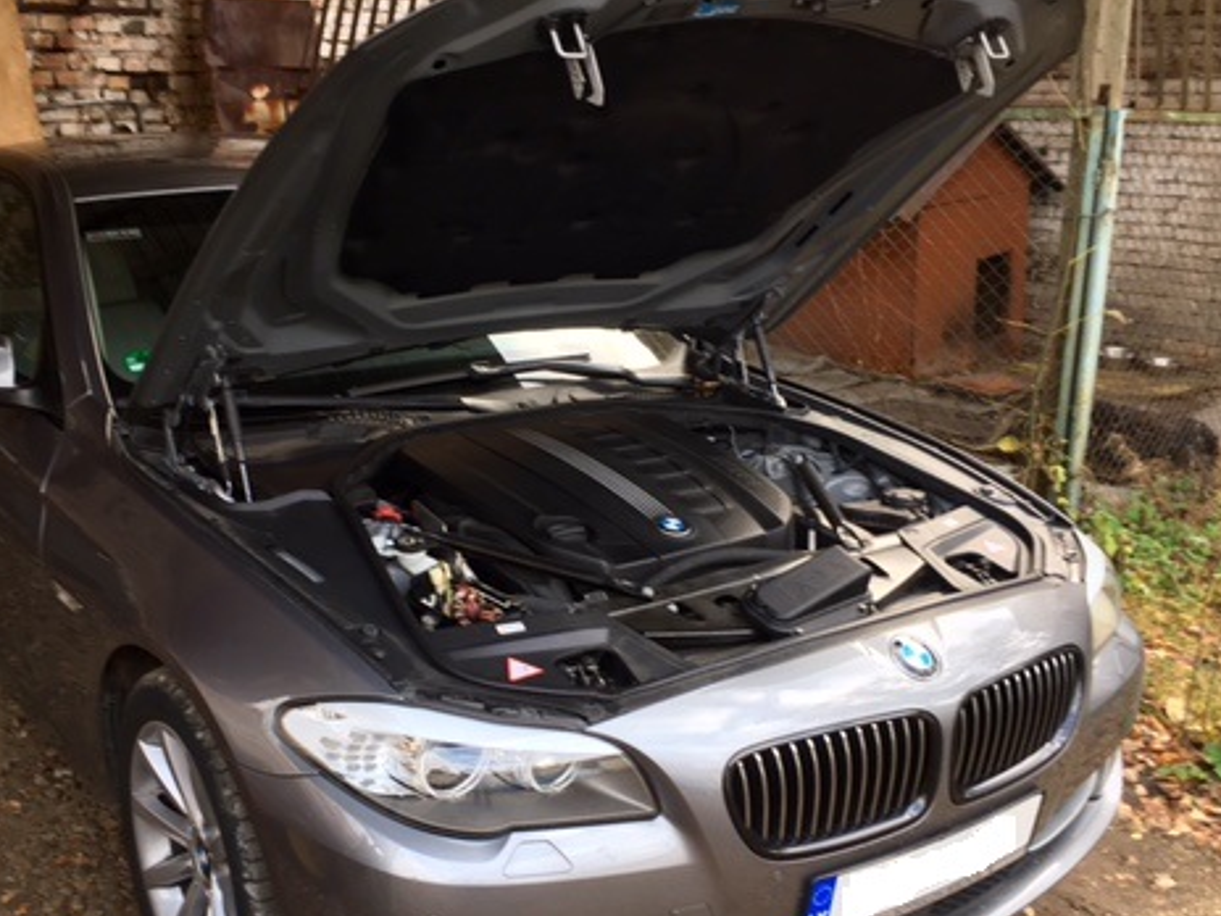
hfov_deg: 46.6
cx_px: 516
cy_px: 526
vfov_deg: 35.9
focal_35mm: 40
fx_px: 1411
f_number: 2.2
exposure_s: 1/50
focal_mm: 4.15
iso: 25
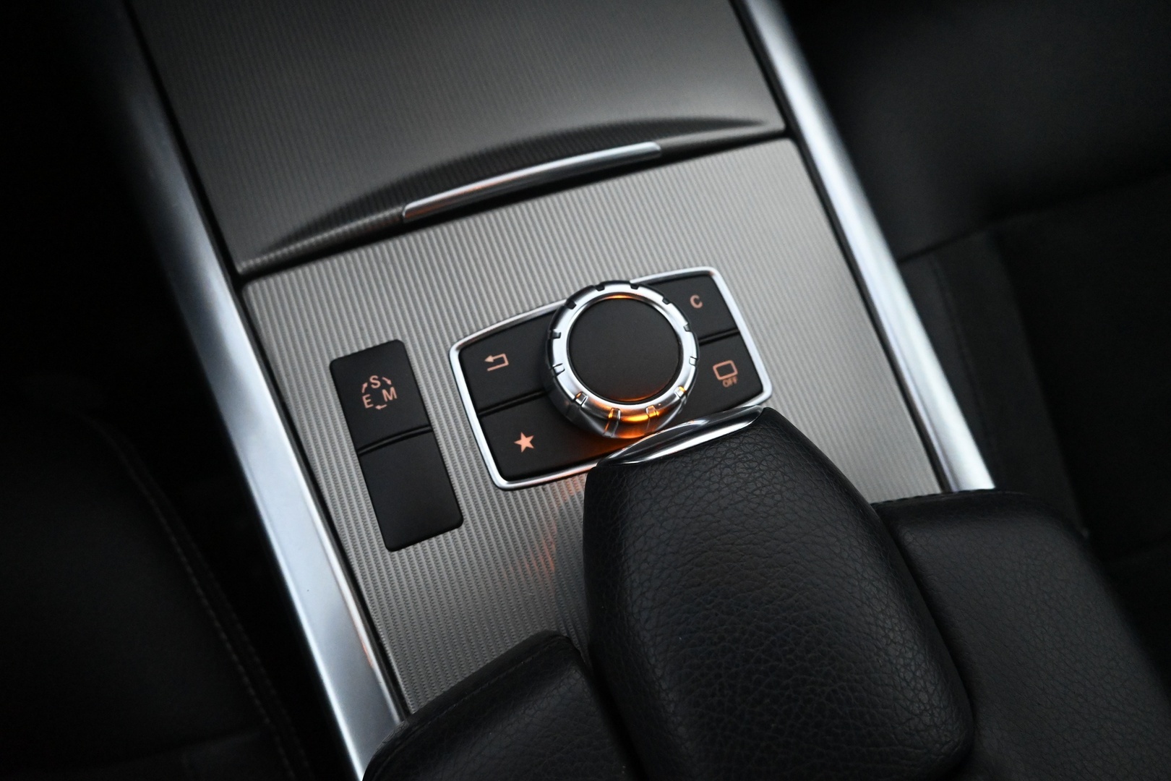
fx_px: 781
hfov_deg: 73.7
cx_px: 586
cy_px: 390
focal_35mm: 24
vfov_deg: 53.1
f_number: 4.5
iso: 6400
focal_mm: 16
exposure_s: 1/80
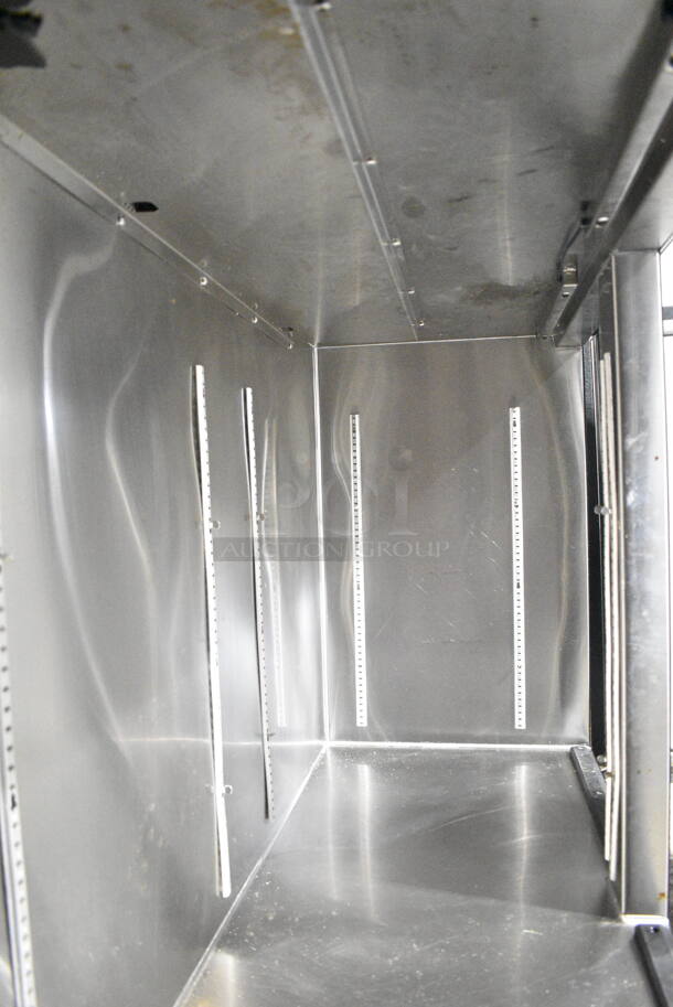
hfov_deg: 48.0
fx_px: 756
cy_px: 504
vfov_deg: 67.3
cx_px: 336
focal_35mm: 27
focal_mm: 18
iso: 9000
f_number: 3.5
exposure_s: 1/30
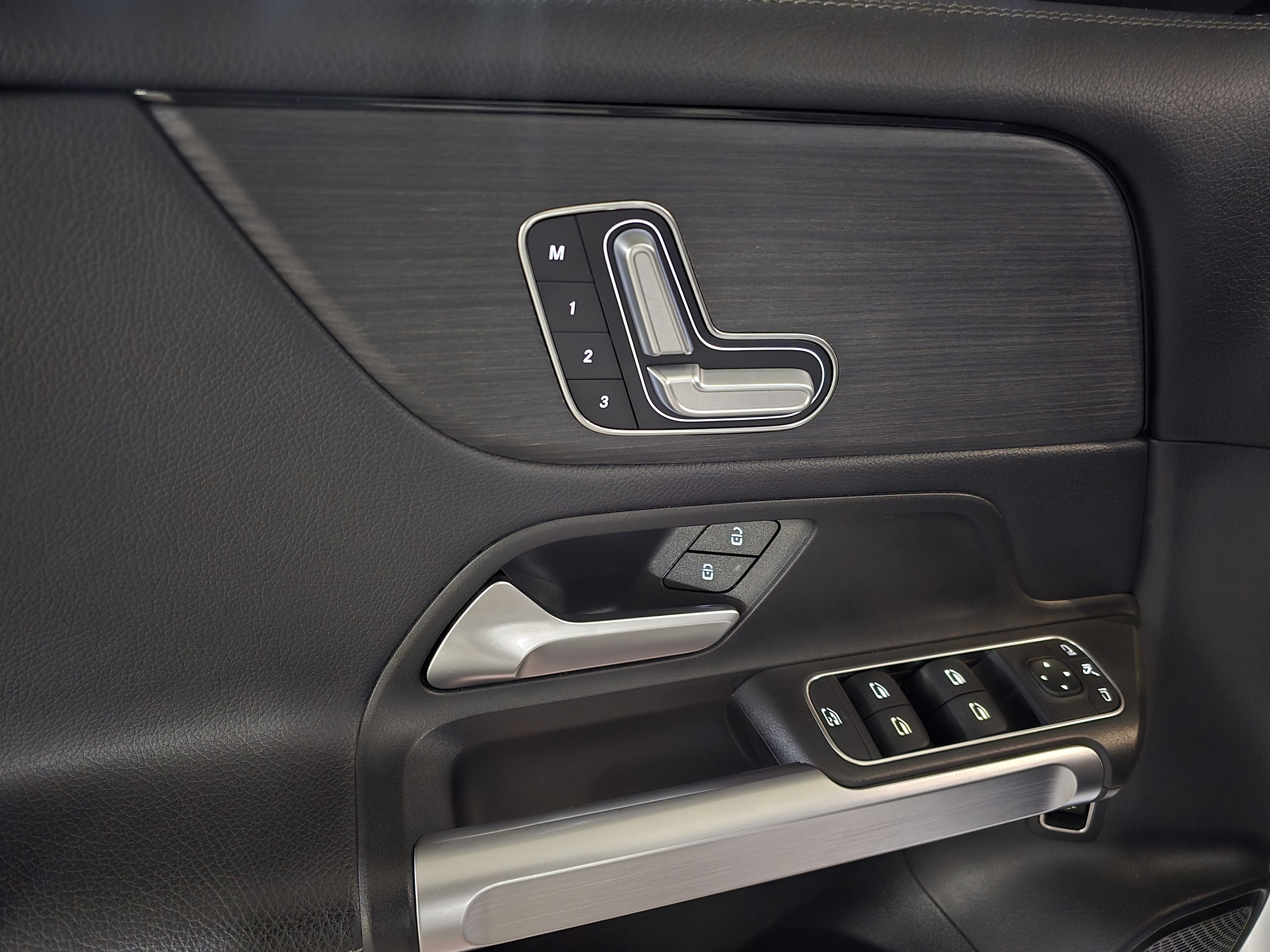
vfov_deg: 58.9
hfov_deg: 73.9
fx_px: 844
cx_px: 635
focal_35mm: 23
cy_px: 476
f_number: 1.7
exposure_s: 1/20
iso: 2500
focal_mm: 6.3
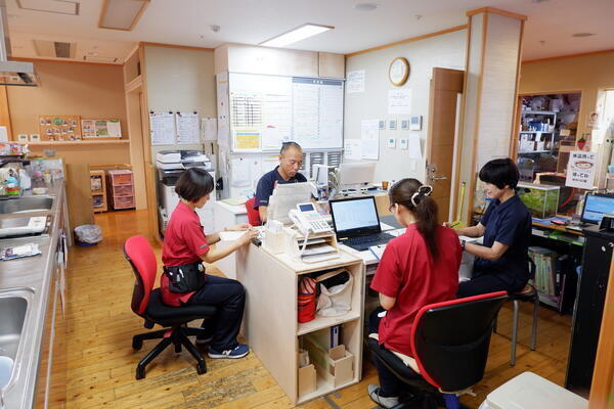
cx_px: 307
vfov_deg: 55.1
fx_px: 392
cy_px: 204
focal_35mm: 23
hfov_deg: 76.1
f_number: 4.5
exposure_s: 1/18
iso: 1000
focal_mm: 15
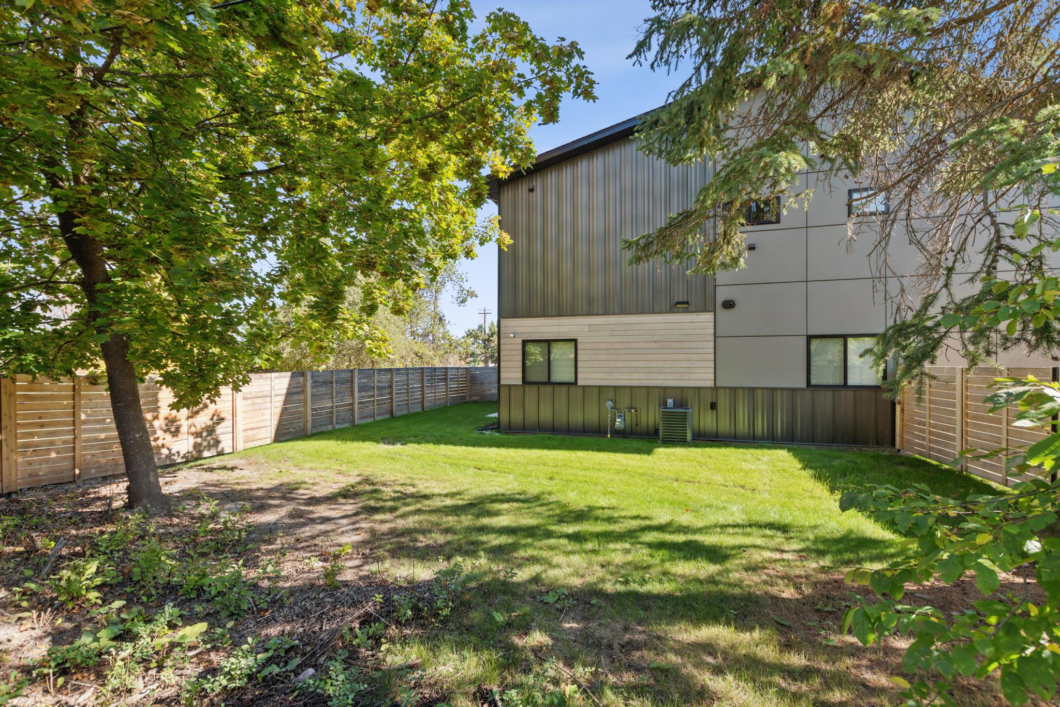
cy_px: 354
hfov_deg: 100.4
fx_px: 442
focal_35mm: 15
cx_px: 530
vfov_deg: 77.3
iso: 100
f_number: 6.3
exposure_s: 1/160
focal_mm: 10
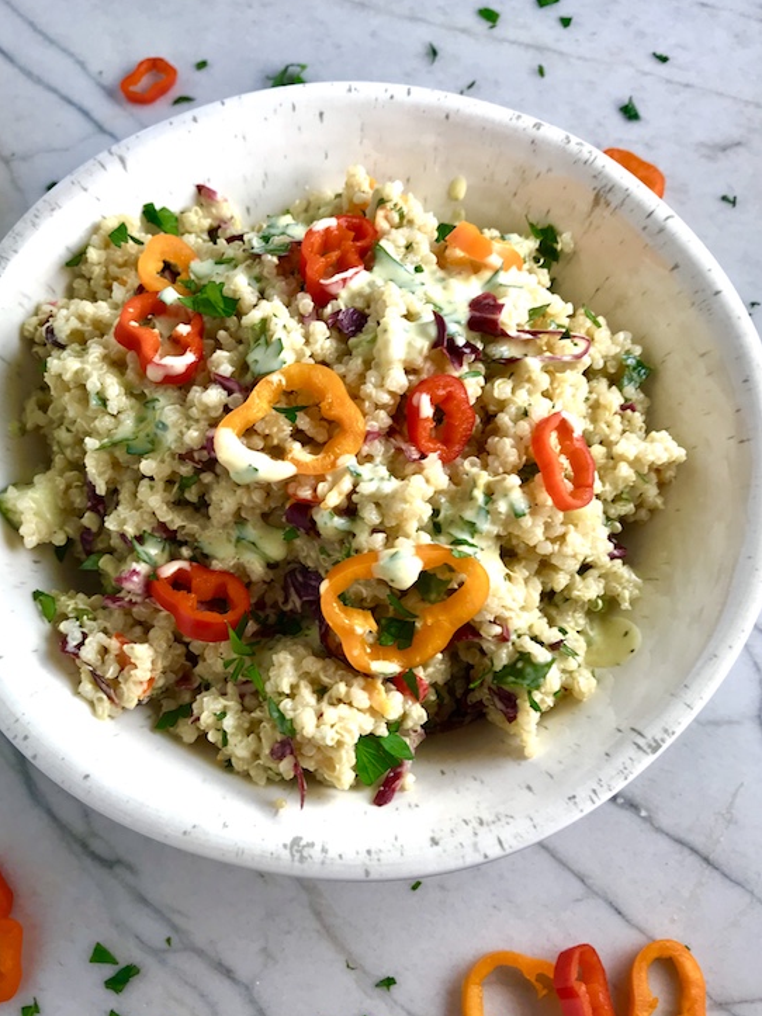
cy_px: 535
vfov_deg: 58.3
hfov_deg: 45.4
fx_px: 910
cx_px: 351
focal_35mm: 31
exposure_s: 1/120
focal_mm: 3.99
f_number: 1.8
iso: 25
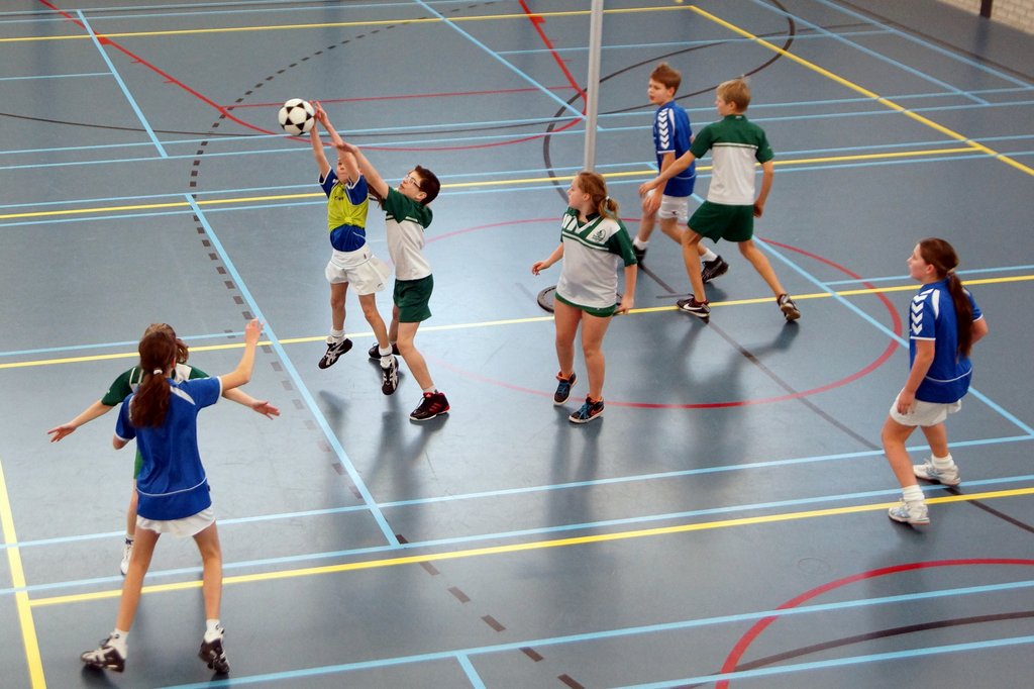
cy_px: 344
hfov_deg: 46.4
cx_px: 517
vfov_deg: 31.9
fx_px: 1206
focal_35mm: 42
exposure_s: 1/200
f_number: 3.2
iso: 1000
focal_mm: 28
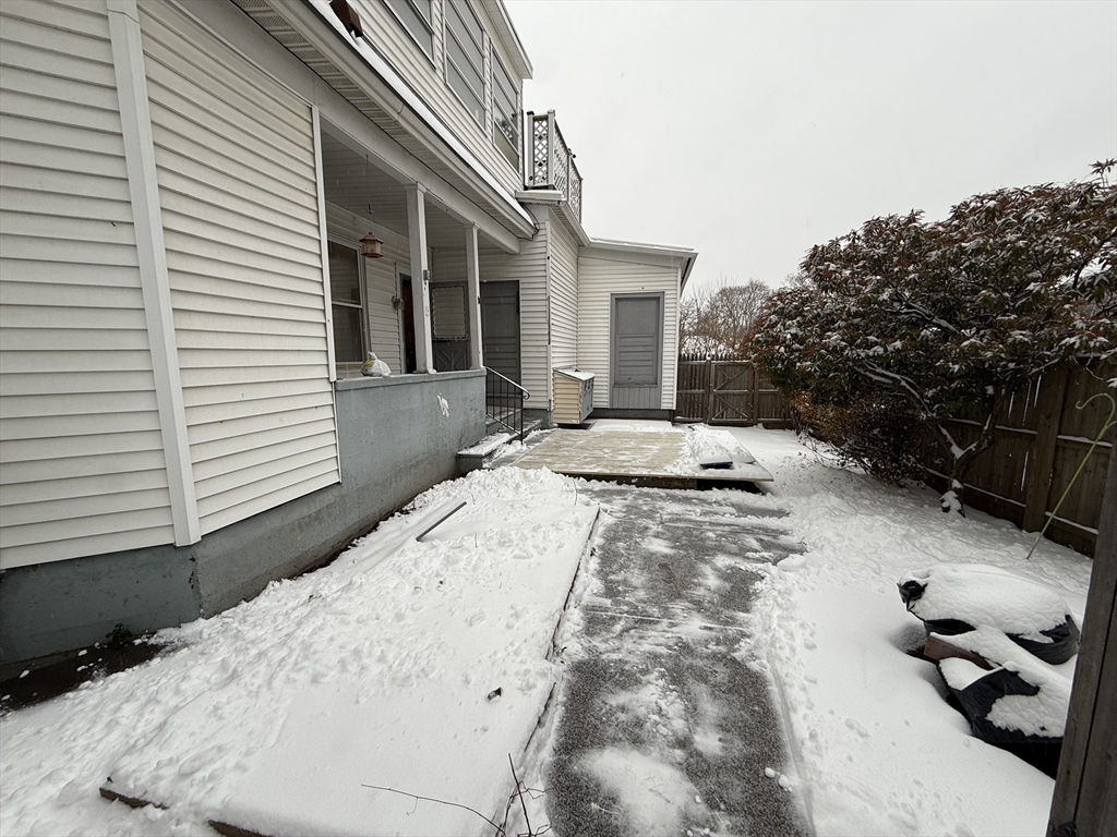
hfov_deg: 102.1
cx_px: 558
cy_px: 418
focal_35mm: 14
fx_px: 452
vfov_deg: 85.7
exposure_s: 1/99
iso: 50
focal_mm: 2.22
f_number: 2.2
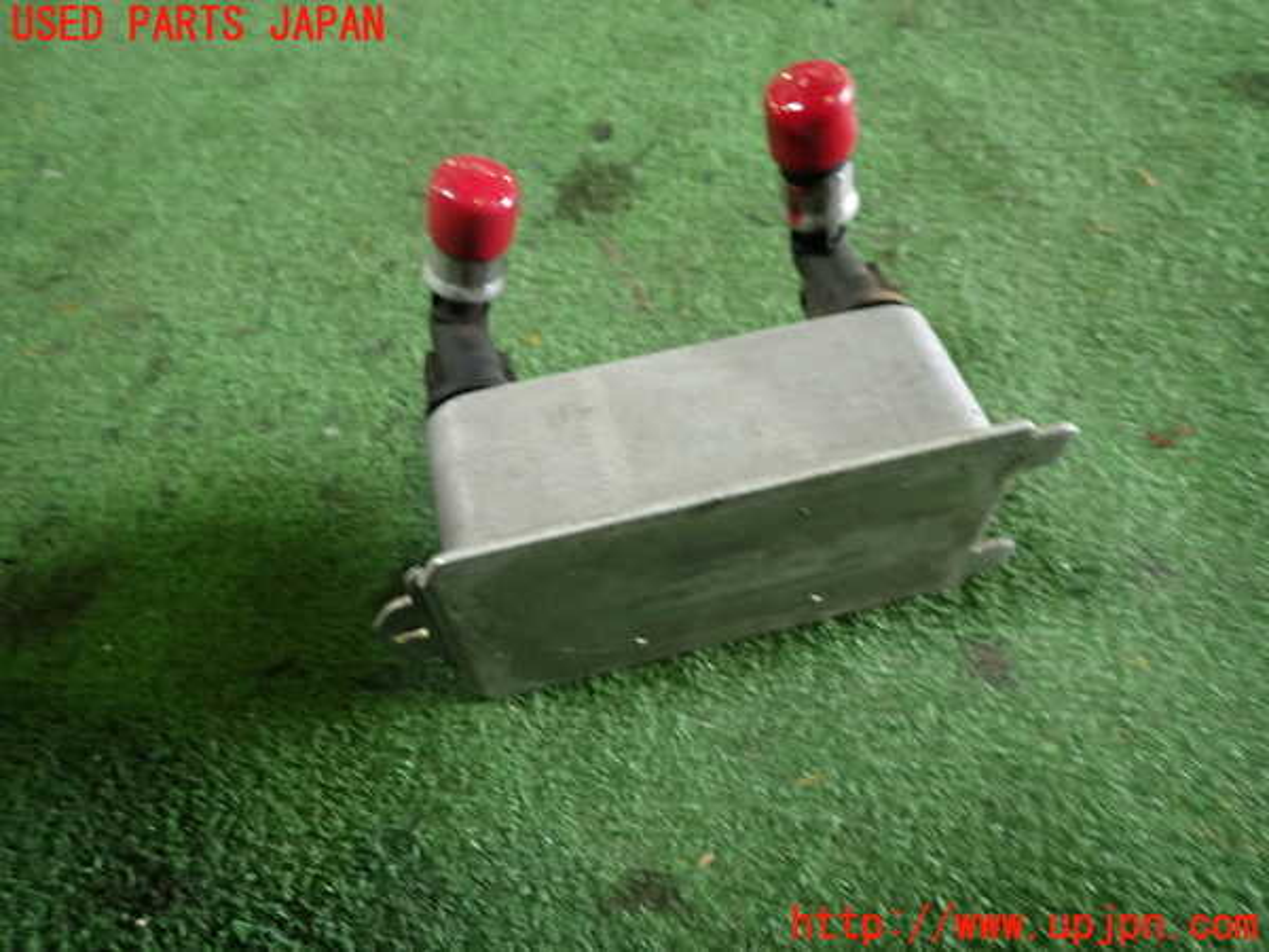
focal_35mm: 25
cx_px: 634
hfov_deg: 69.4
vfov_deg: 54.9
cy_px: 476
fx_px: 916
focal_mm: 4.5
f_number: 2
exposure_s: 1/30
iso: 250
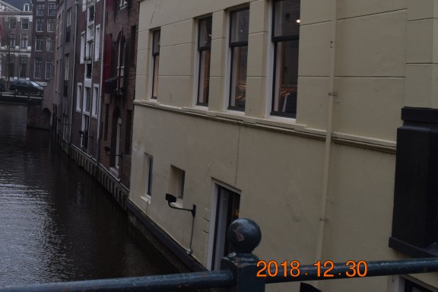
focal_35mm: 48
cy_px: 49
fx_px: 584
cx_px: 52
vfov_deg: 27.4
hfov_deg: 38.5
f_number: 8
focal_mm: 18
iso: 400
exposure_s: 1/250
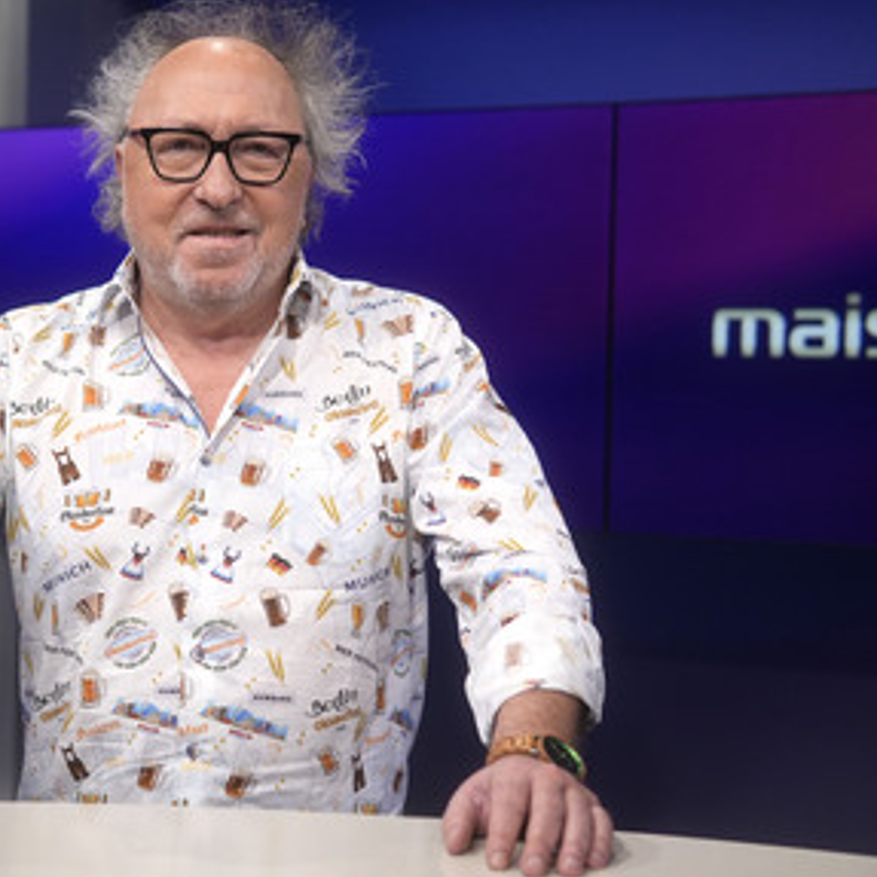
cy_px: 428
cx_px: 215
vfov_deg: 28.6
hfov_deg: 28.2
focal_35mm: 60
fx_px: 1720
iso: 640
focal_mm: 30
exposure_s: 1/400
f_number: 2.2
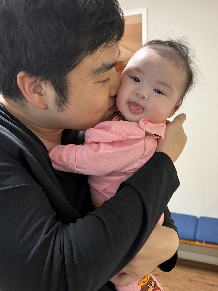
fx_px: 235
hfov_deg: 49.6
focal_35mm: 28
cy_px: 145
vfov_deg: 63.4
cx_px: 124
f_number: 1.78
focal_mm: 6.76
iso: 400
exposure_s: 1/60
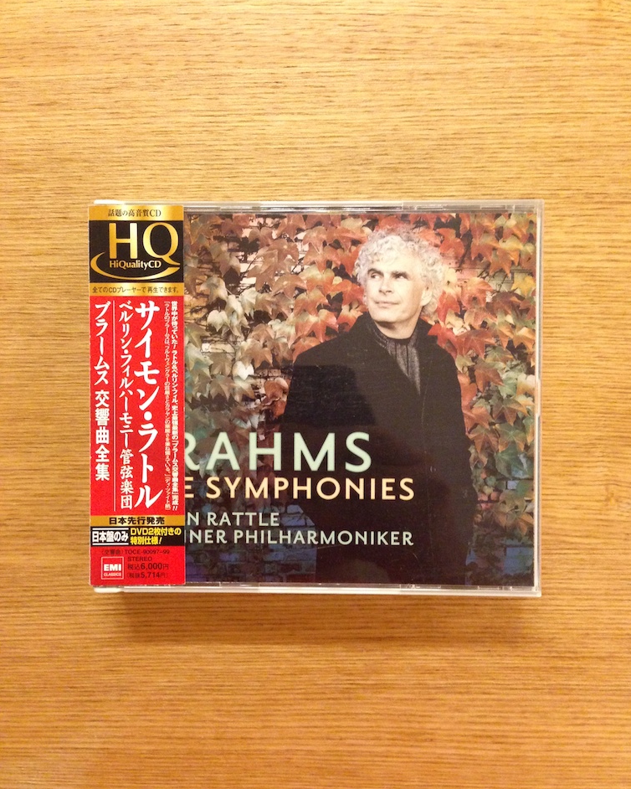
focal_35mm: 35
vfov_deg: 51.5
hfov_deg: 42.2
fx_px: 817
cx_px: 321
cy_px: 385
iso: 500
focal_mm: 4.12
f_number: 2.4
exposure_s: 1/15
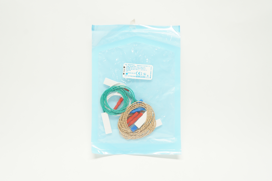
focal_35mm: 33
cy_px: 90
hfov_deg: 57.3
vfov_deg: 39.9
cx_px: 136
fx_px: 249
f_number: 8
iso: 400
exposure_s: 1/30
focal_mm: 22
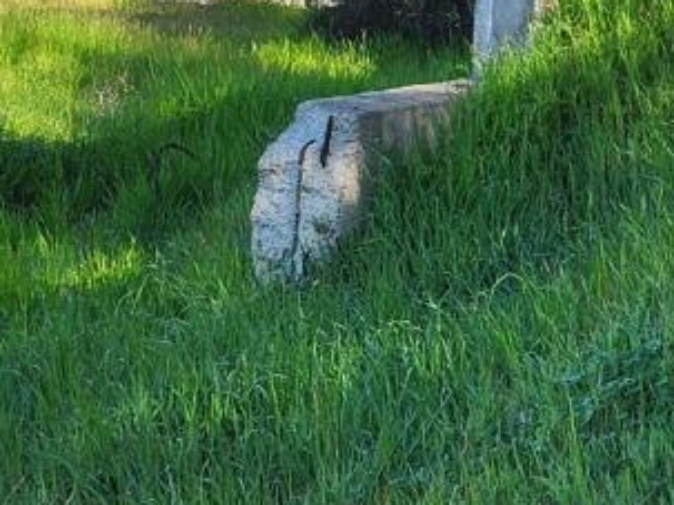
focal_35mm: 114
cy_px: -197
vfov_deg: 12.5
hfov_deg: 17.2
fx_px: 2219
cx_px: 242
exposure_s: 1/565
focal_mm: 5.4
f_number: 1.8
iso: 20
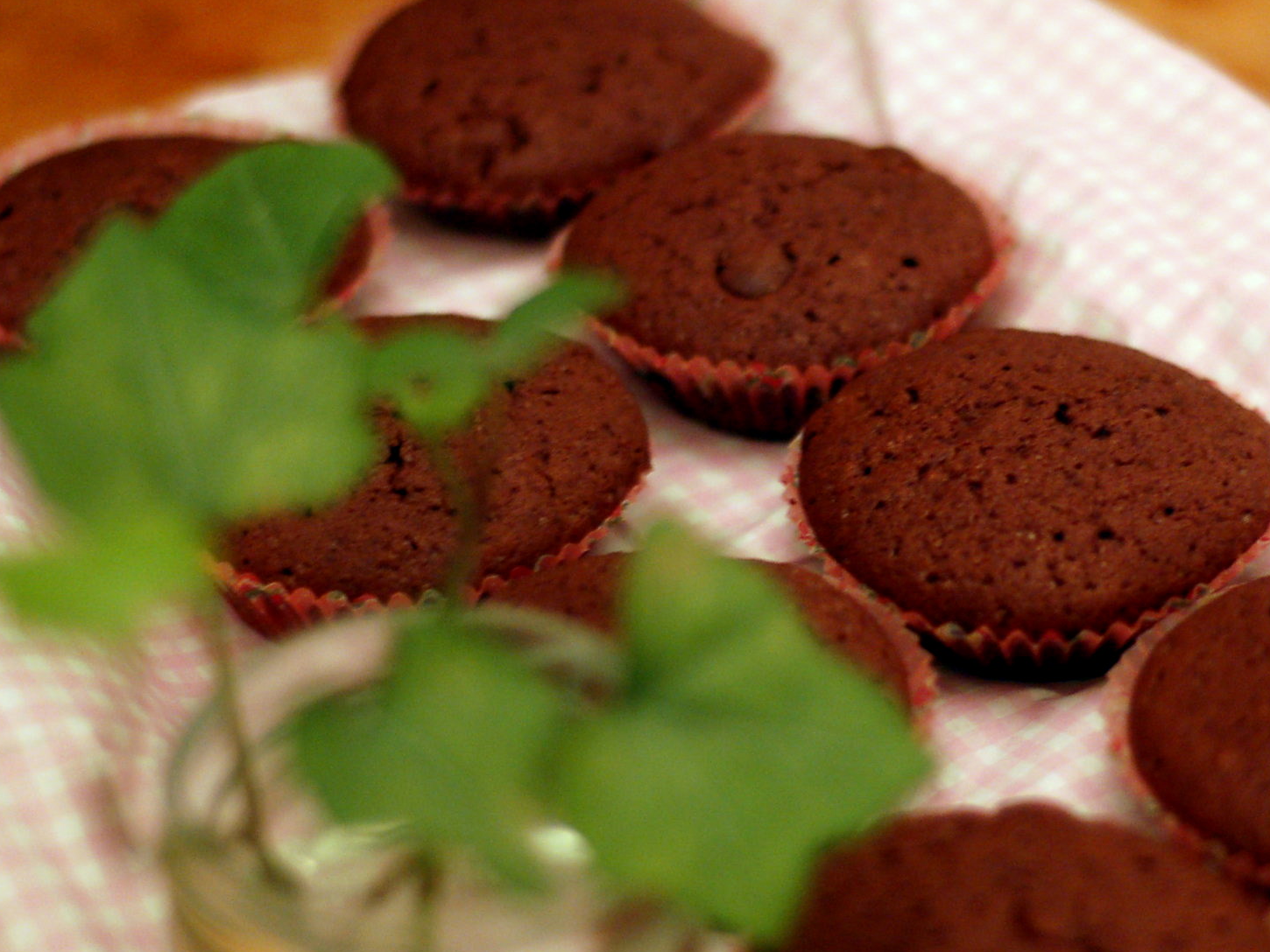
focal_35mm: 112
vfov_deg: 13.2
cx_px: 949
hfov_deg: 17.5
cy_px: 499
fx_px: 4110
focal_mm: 50
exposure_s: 1/50
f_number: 1.8
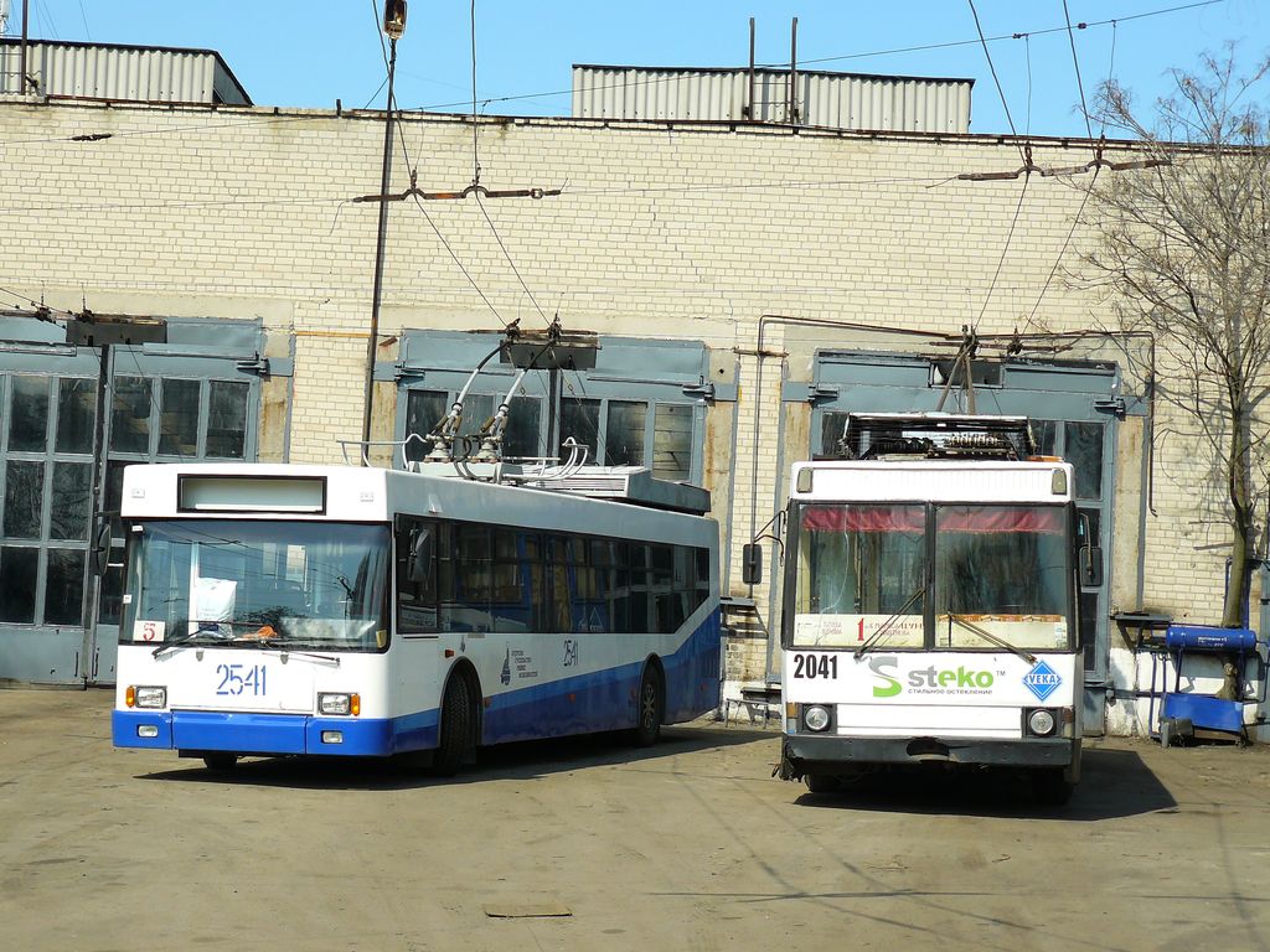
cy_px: 476
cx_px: 635
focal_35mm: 80
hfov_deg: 24.4
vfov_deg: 18.4
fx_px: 2935
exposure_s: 1/1000
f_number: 3.2
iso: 100
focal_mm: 13.4
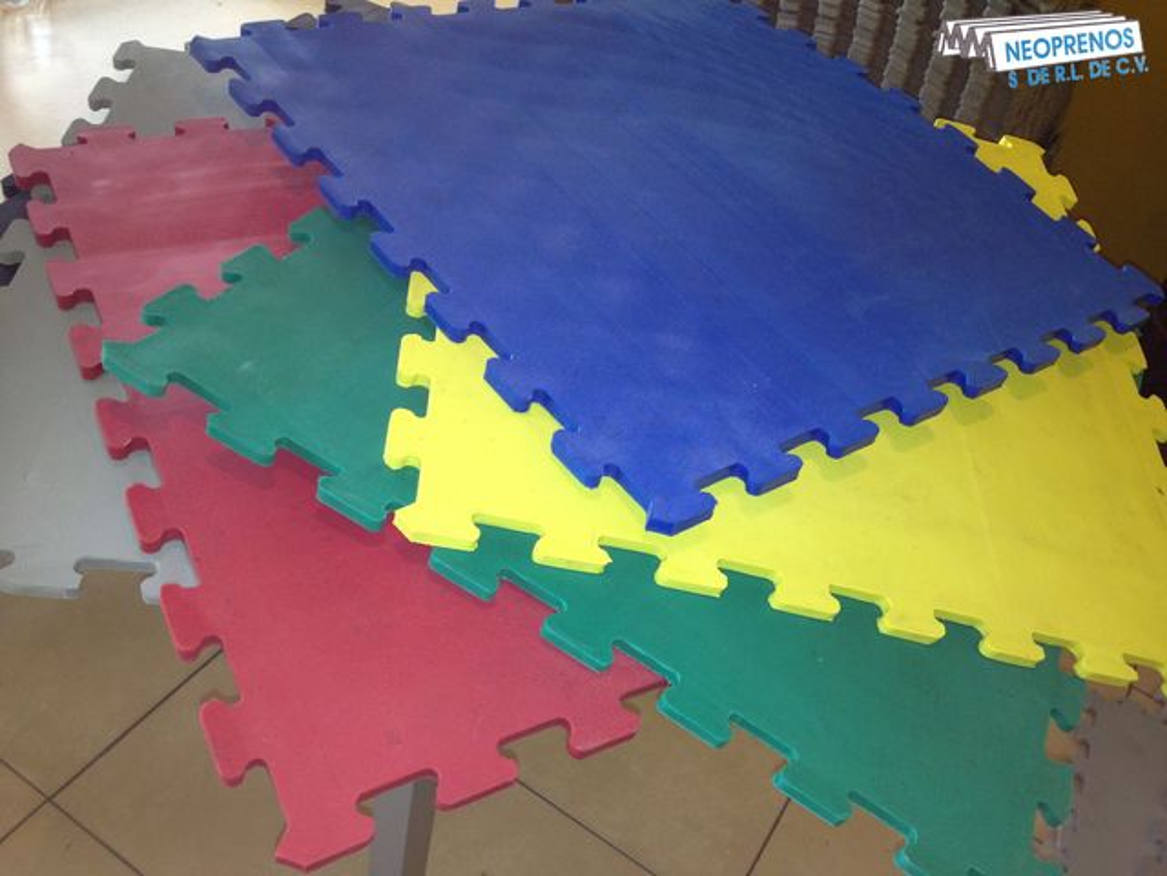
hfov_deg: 52.6
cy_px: 438
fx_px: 1180
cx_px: 584
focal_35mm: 35
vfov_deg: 40.7
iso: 100
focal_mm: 4.28
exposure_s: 1/20
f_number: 2.4
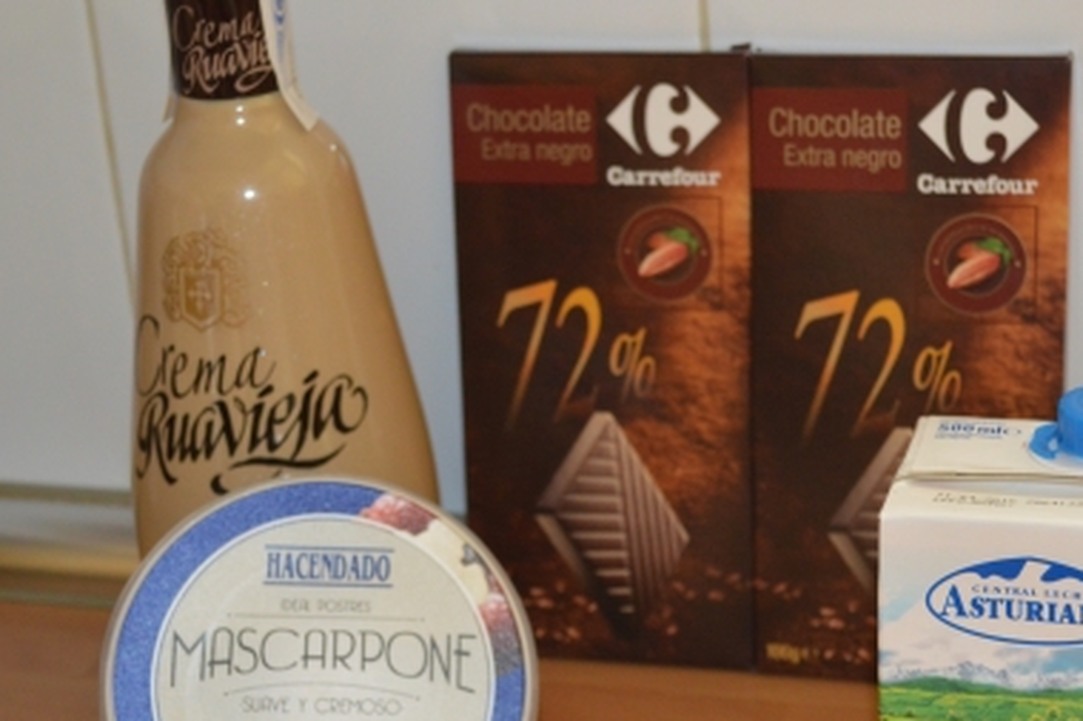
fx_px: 2285
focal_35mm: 76
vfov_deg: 17.9
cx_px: 638
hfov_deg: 26.6
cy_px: 453
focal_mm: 32
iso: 1250
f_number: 4.8
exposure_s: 1/60
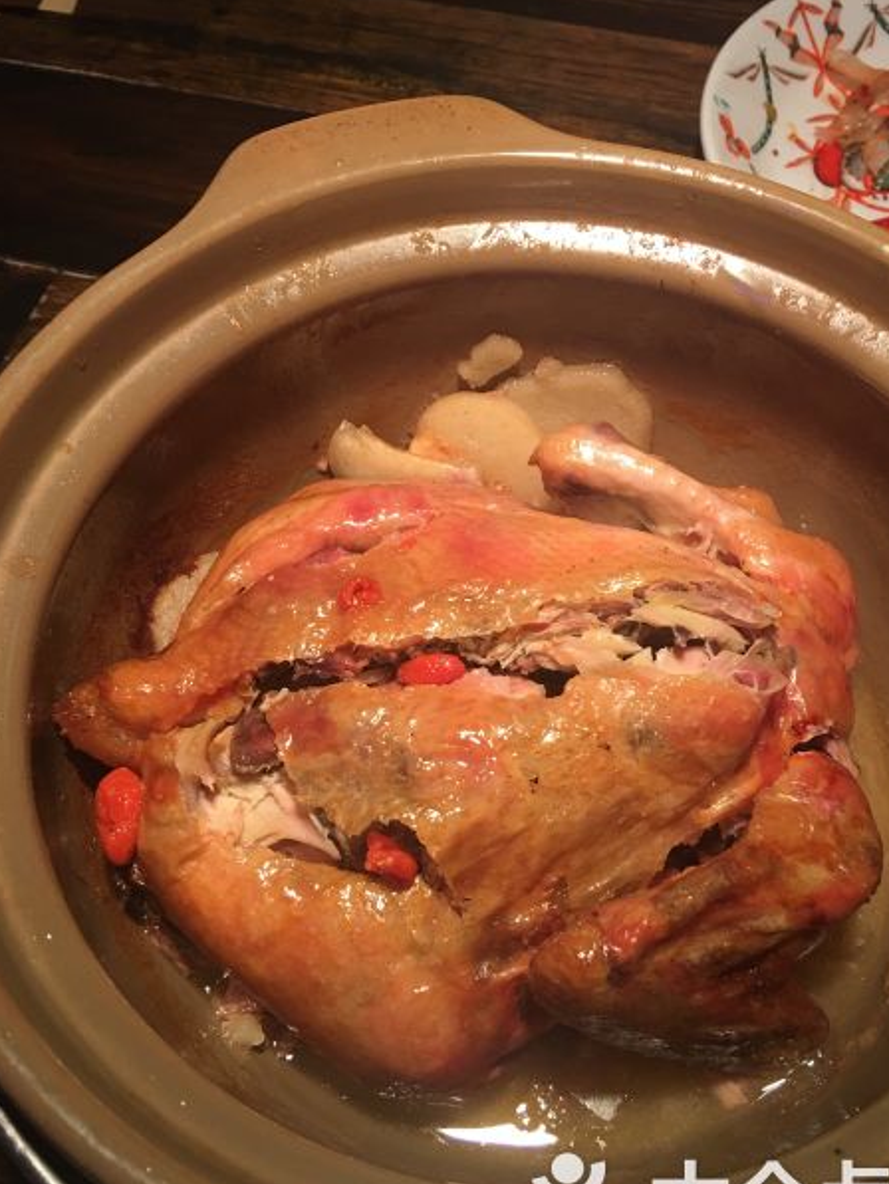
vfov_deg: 53.9
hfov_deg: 41.7
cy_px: 609
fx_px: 1164
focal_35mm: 34
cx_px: 509
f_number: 2.2
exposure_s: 1/33
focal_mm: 4.15
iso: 50
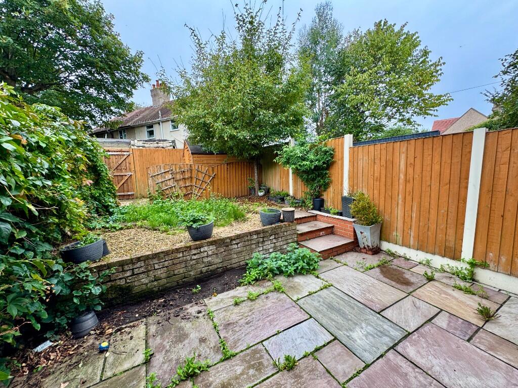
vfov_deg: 85.7
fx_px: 209
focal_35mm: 14
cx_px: 259
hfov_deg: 102.1
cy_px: 194
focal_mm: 2.22
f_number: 2.2
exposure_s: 1/133
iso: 40
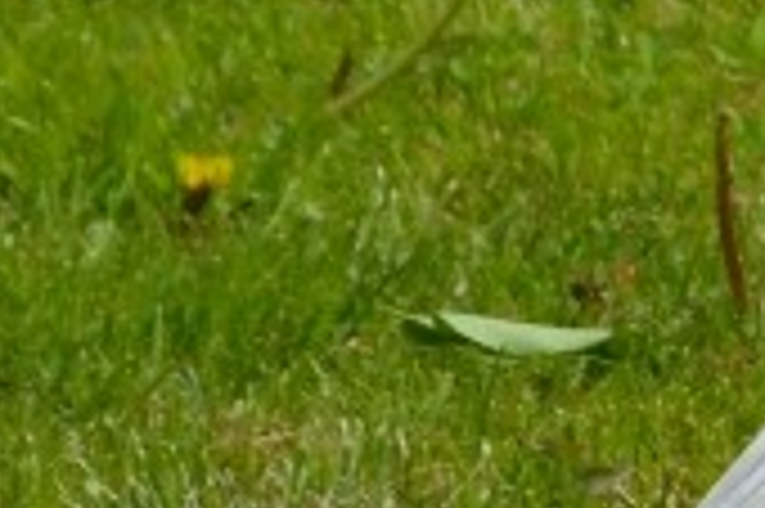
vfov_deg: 4.8
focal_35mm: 283
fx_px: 6008
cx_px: 1238
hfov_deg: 7.1
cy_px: 775
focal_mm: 40
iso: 100
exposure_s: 1/250
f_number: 8
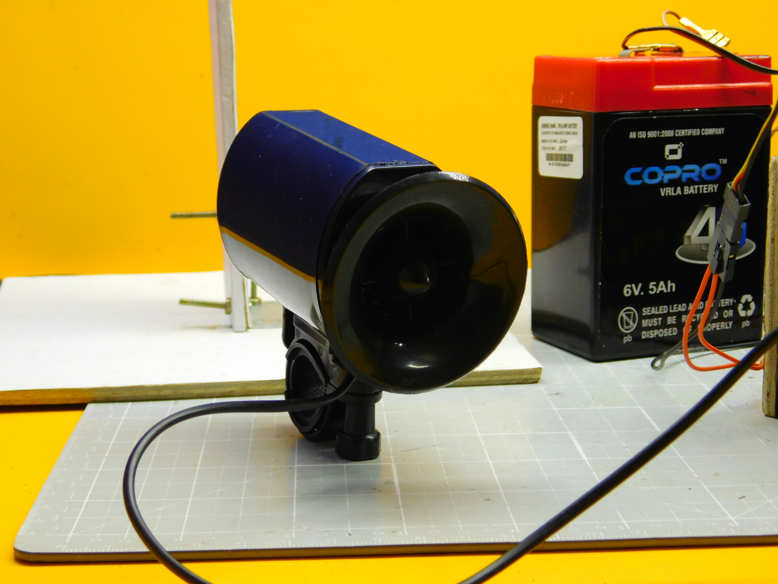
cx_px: 389
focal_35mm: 66
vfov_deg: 22.3
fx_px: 1483
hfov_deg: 29.4
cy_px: 292
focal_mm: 11.7
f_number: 4.2
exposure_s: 1/15
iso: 400
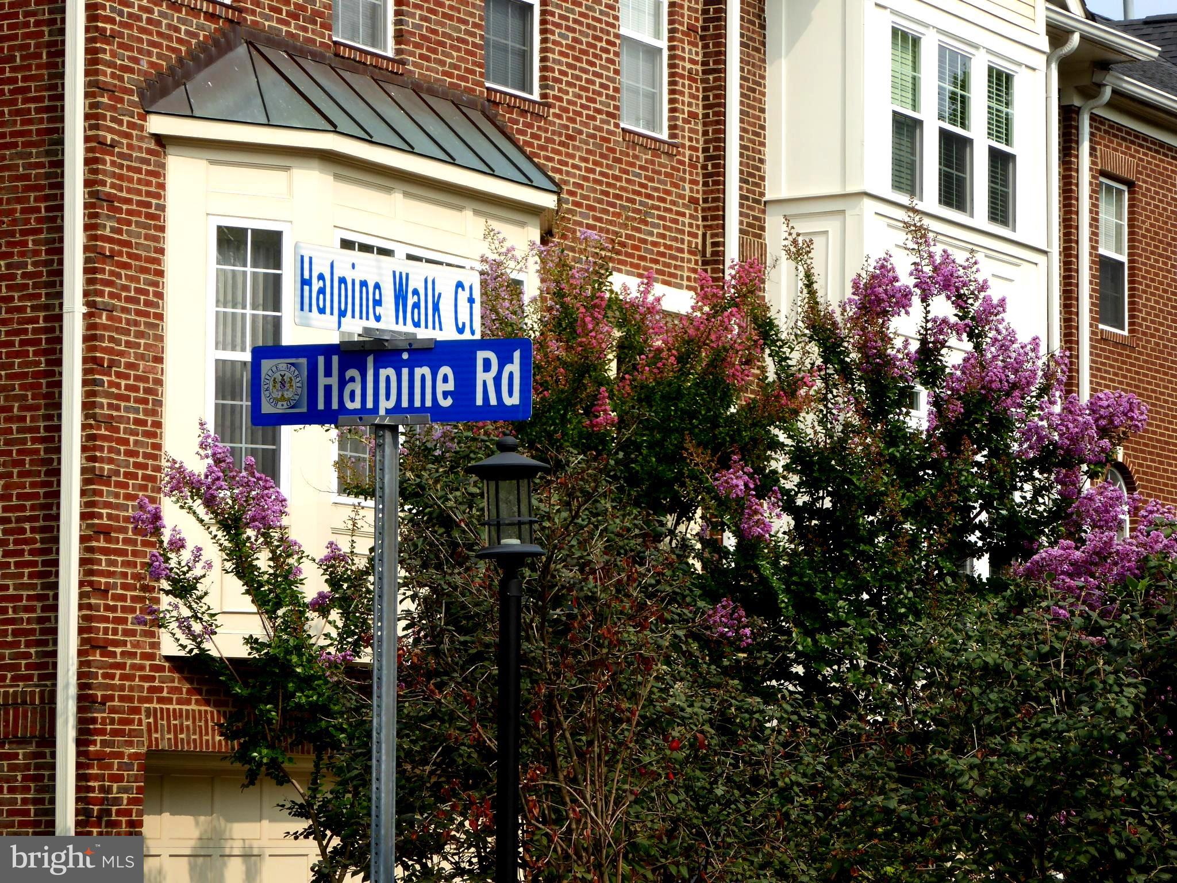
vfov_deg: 10.7
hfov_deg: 14.3
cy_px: 442
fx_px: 4692
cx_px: 588
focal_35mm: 138
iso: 100
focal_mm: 22.3
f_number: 5.2
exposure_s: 1/320
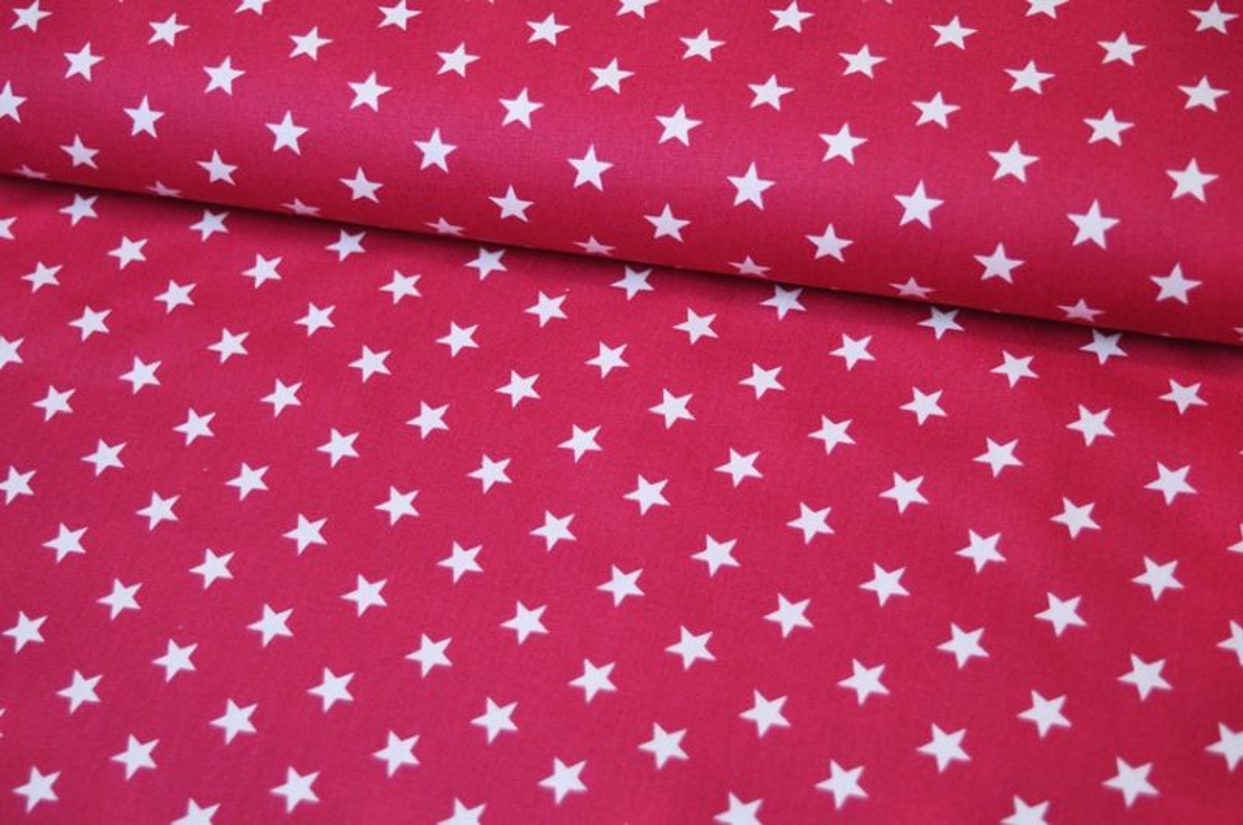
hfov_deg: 33.4
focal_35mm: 60
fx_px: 2069
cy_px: 412
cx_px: 622
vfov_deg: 22.6
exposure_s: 1/60
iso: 400
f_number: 4.8
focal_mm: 40
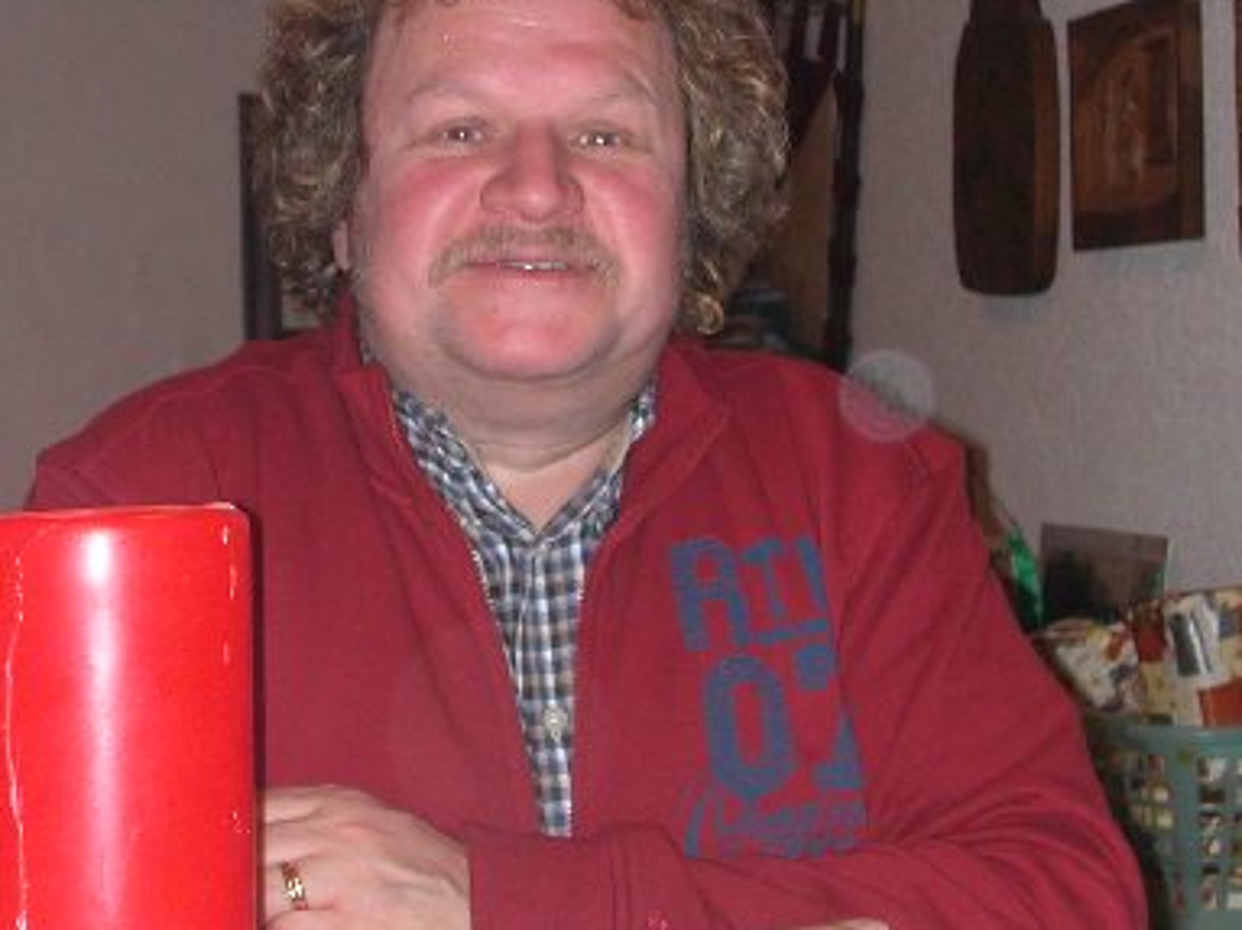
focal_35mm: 92
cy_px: 386
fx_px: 3300
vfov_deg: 16.0
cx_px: 525
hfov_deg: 21.3
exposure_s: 1/59.9
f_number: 3.5
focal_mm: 9.7
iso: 200
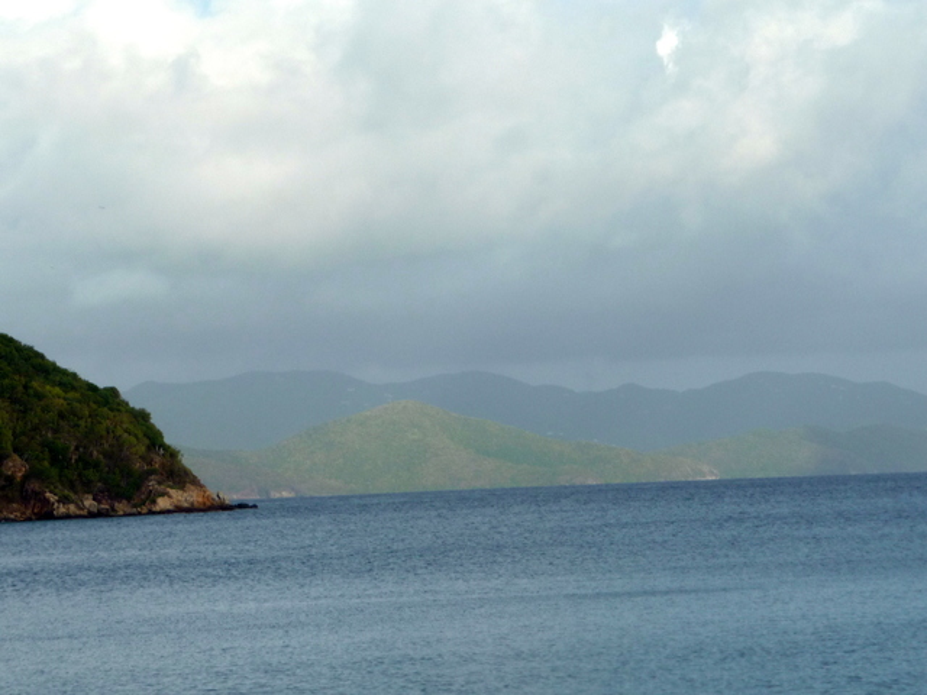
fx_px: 4365
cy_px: 348
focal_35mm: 163
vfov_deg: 9.1
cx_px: 464
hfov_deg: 12.1
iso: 100
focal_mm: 25.2
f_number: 4.8
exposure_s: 1/500
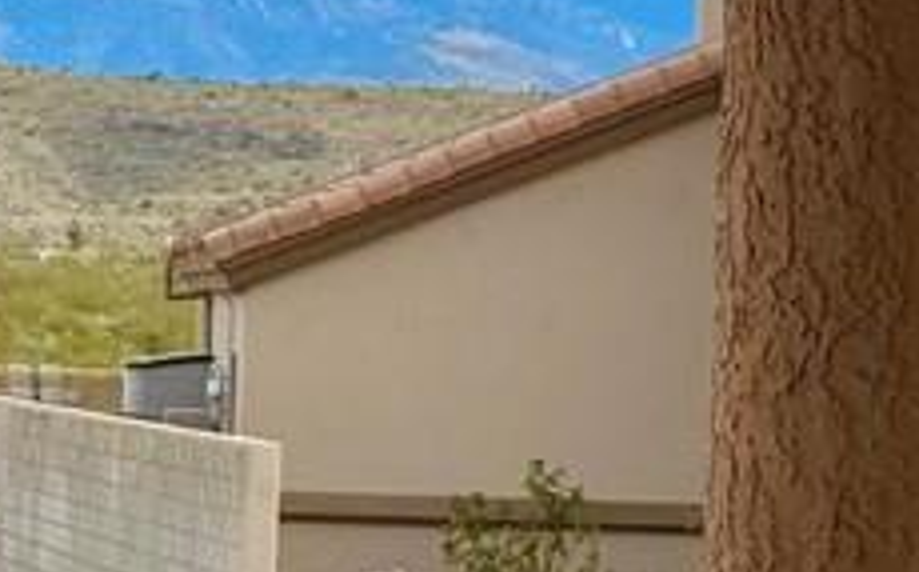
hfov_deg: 9.1
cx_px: -184
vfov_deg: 5.8
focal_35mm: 227
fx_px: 5677
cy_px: 268
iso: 64
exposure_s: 1/4878
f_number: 1.78
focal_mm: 6.76
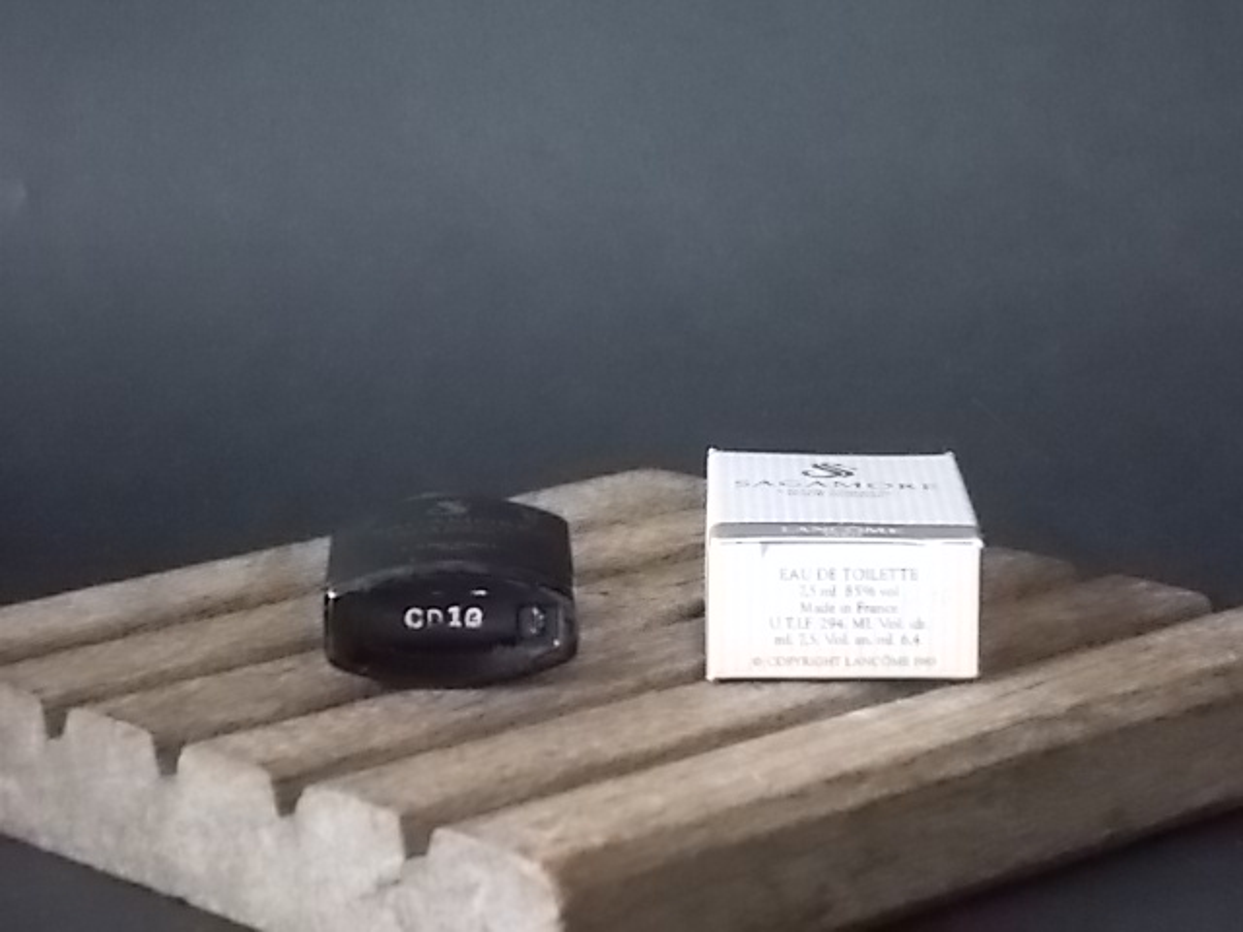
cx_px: 622
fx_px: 4058
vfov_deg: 13.1
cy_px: 466
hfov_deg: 17.4
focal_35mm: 113
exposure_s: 1/40
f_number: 6
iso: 800
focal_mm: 20.1
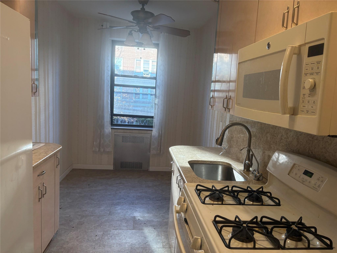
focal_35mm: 26
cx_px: 168
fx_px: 253
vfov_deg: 53.1
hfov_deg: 67.3
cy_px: 126
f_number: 1.6
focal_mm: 5.96
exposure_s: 1/136
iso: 125
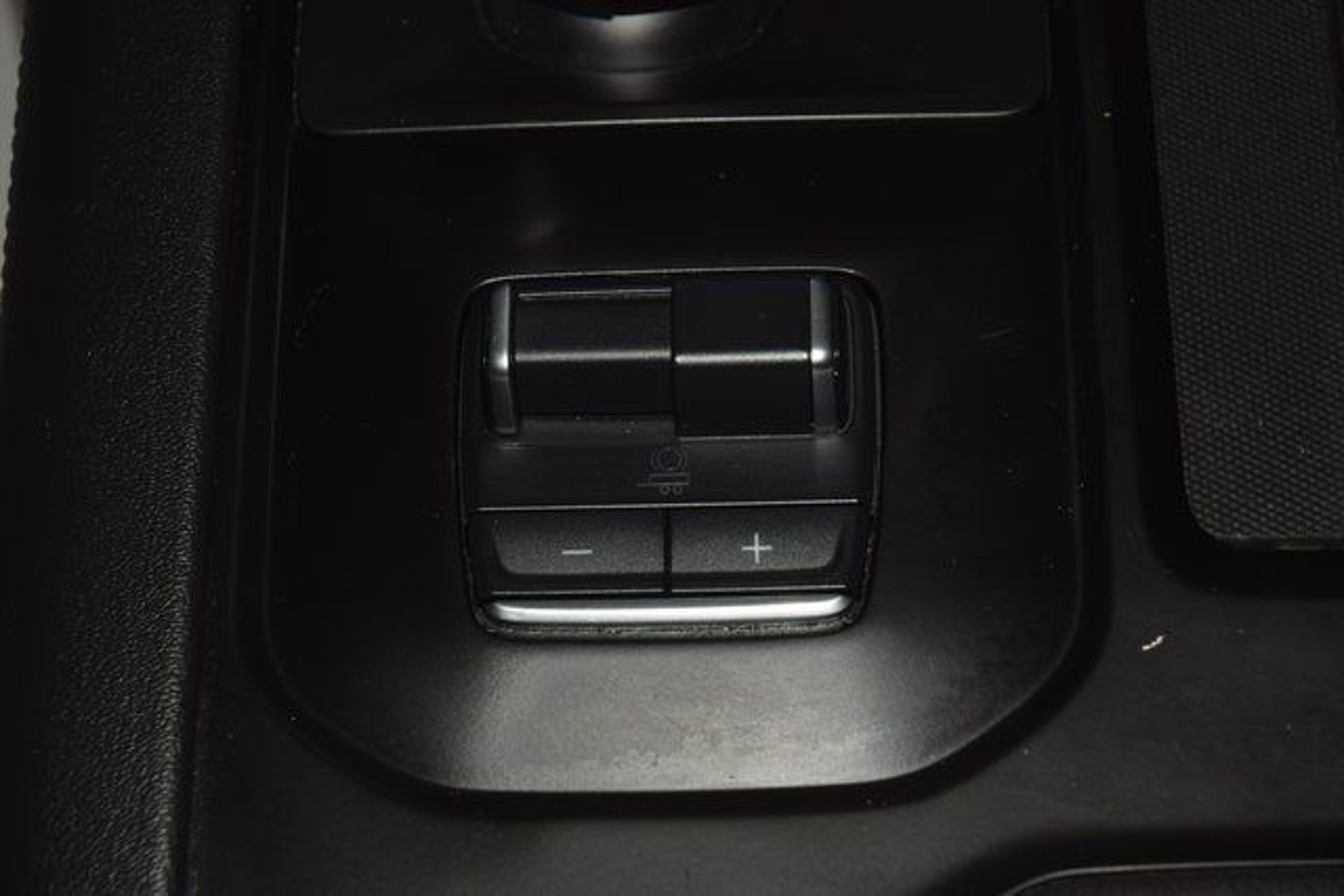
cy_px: 448
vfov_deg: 13.0
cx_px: 672
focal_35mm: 105
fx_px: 3921
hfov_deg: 19.5
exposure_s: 1/125
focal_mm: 70
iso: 100
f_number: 8
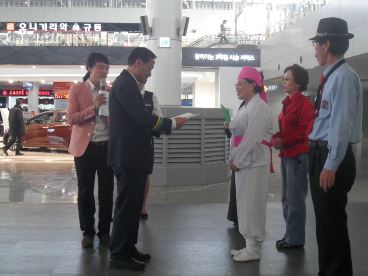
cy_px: 138
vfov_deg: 29.1
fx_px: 532
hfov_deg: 38.2
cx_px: 184
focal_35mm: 50
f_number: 3.3
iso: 160
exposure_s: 1/30
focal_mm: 8.8
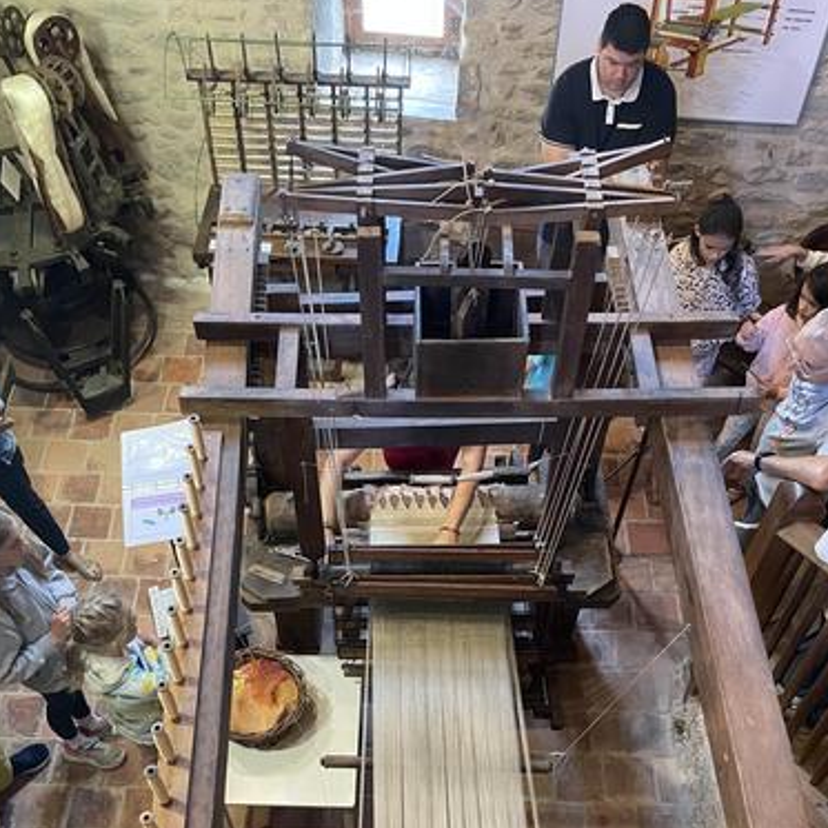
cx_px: 373
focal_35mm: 37
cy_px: 615
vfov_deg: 43.6
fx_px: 1001
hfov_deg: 44.9
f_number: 1.6
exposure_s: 1/50
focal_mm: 4.2
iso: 400
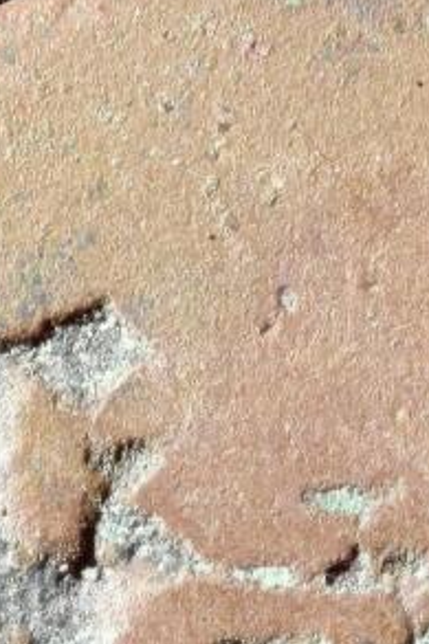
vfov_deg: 2.8
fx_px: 12920
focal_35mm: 722
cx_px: 471
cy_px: 1007
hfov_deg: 1.9
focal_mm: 9
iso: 500
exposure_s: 1/100
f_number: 2
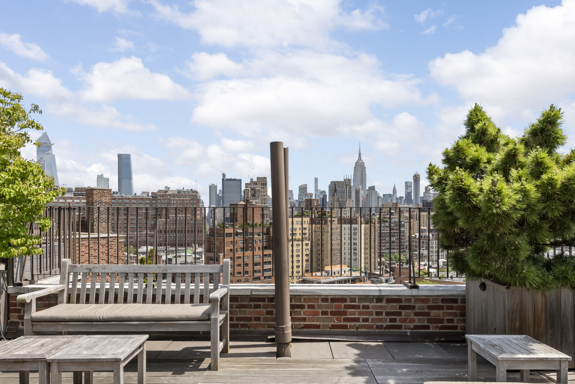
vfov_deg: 55.0
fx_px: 367
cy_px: 213
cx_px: 304
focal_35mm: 23
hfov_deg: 76.0
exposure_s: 1/1250
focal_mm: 16
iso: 320
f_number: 8
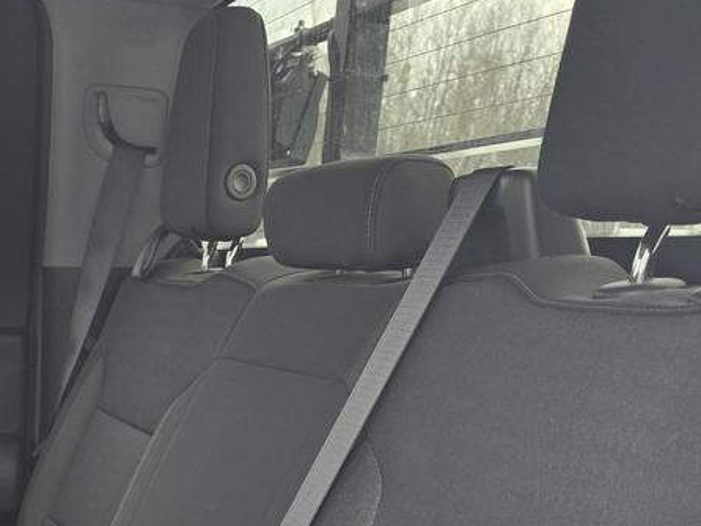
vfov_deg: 20.1
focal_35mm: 66
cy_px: 713
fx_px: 1337
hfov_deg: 27.6
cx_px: -3
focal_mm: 5.4
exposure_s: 1/180
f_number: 1.8
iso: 32
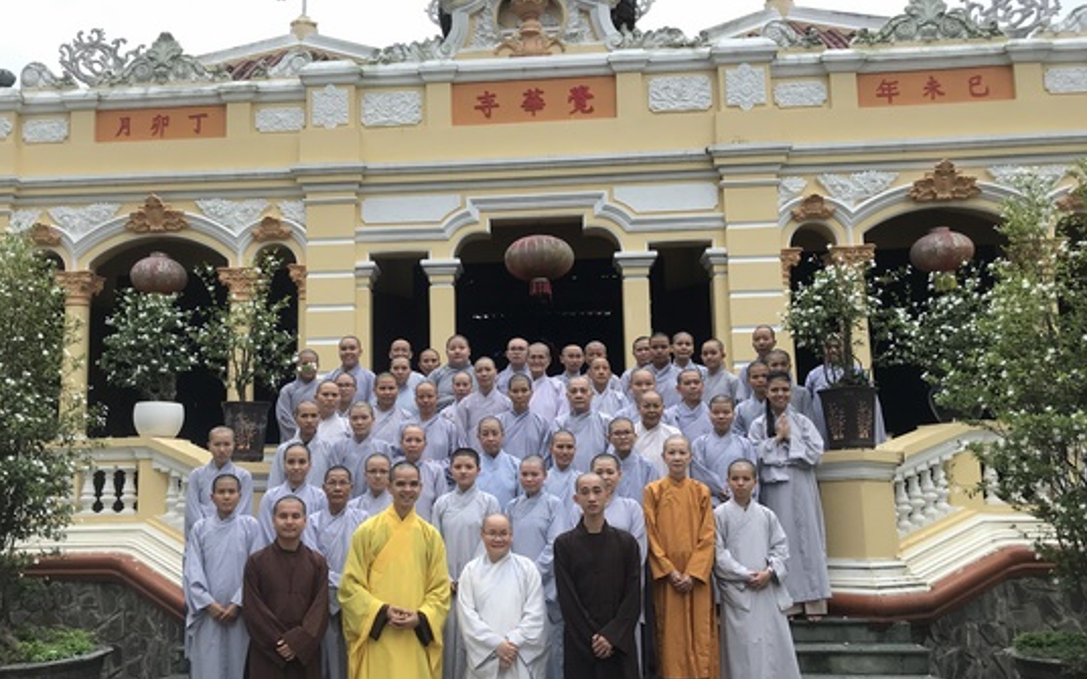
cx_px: 442
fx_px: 1066
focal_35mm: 36
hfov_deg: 53.7
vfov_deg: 35.3
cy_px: 369
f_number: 1.8
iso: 20
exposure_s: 1/584
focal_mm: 3.99
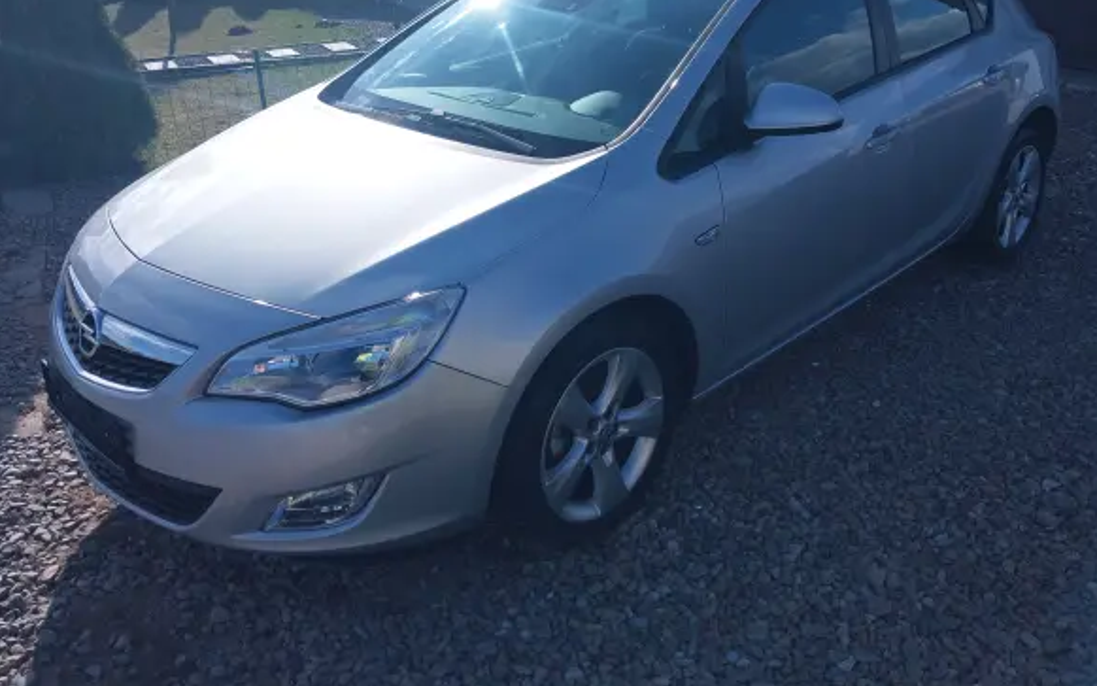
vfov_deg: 36.1
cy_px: 270
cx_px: 600
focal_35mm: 35
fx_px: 1046
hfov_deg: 55.2
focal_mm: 4.6
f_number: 1.8
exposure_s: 1/958
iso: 20
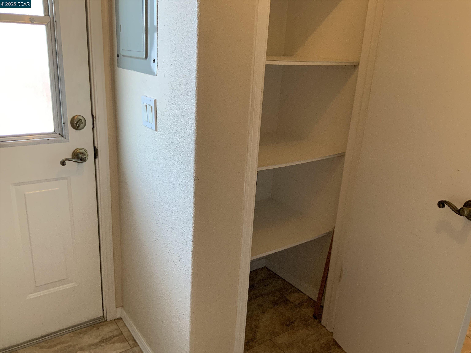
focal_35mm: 29
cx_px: 236
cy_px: 176
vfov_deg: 48.2
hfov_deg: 61.7
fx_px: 395
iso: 80
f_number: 1.8
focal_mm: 3
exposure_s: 1/60
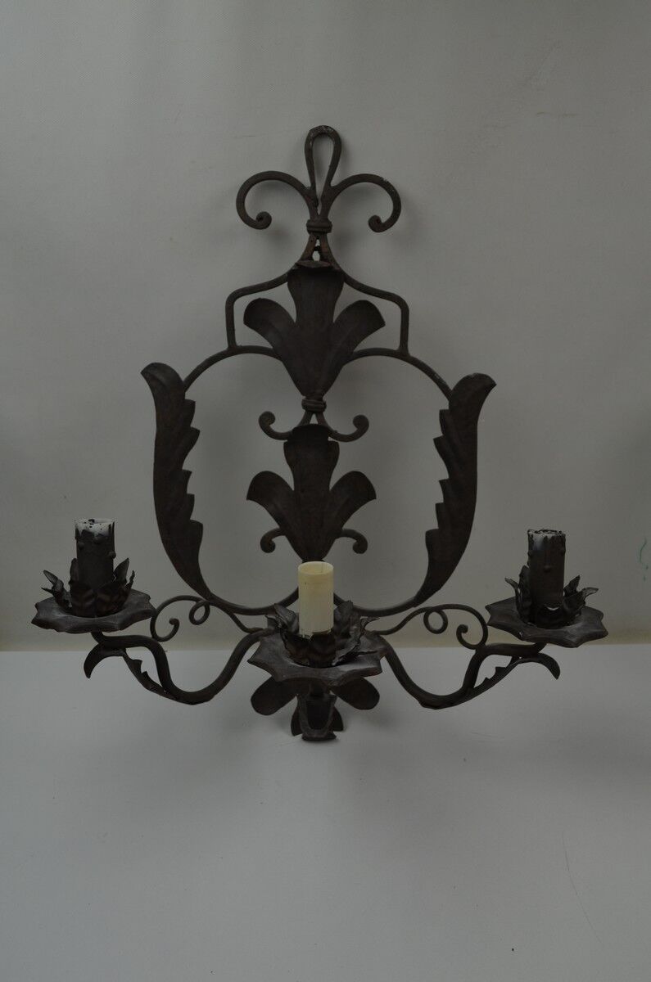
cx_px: 326
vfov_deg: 53.2
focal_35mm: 36
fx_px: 981
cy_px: 491
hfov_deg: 36.7
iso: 220
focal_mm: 24
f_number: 5.6
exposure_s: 1/125
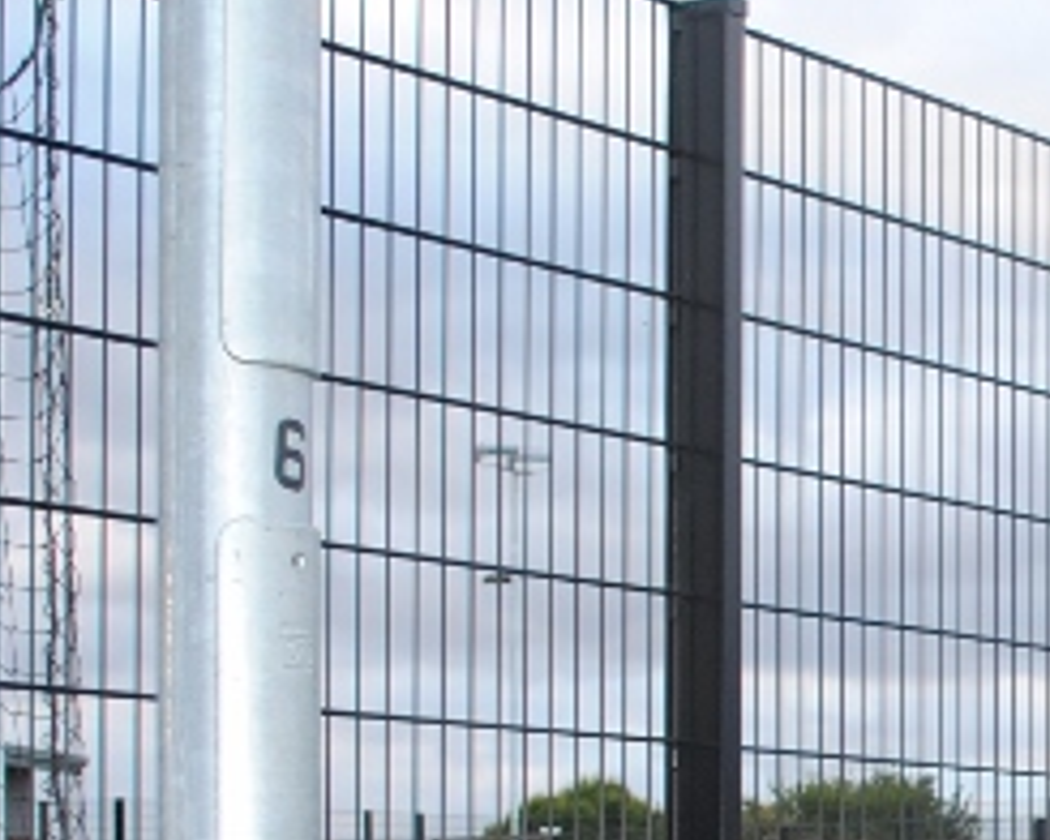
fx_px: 3667
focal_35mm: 118
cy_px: 951
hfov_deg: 15.5
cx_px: 1382
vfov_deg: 12.8
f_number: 3.8
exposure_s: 1/60
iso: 200
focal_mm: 20
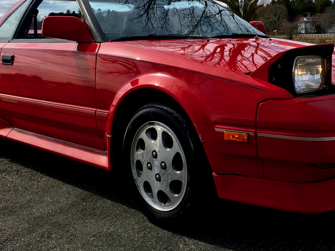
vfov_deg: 30.0
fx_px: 465
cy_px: 78
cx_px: 200
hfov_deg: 39.5
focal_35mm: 48
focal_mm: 4.15
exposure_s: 1/1709
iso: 25
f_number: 2.2
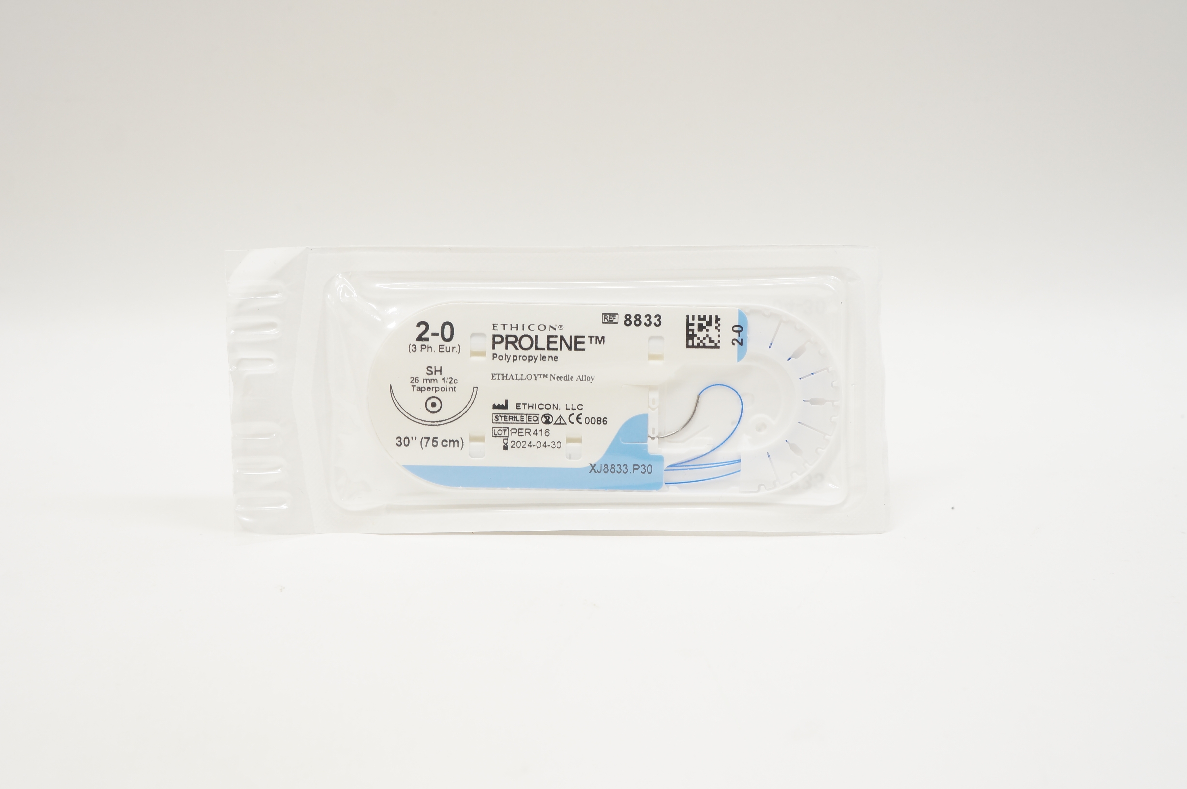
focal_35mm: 39
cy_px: 394
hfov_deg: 49.6
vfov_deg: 34.1
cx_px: 594
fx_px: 1285
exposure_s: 1/40
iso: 400
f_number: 7.1
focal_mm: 26
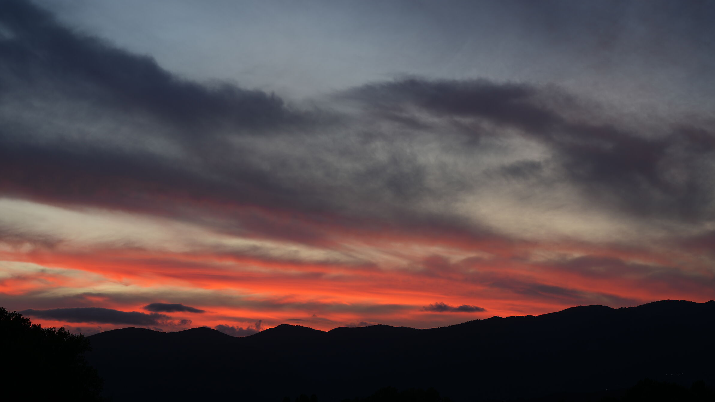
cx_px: 355
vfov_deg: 16.3
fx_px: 1403
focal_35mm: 74
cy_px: 175
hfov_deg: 28.6
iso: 100
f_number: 9
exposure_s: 1/3
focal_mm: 70
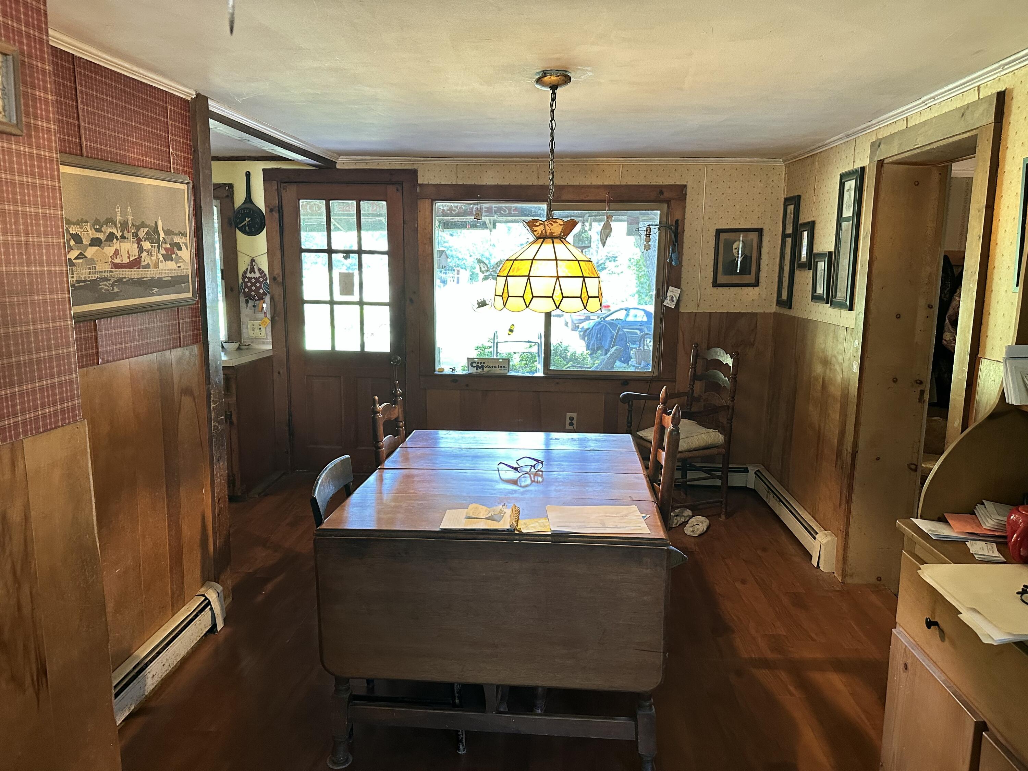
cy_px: 386
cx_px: 514
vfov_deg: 56.8
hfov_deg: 71.6
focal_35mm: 24
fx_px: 713
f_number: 1.78
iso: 400
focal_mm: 6.86
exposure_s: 1/60
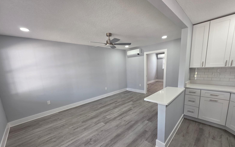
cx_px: 118
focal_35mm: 14
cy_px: 85
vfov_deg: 78.1
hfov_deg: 105.3
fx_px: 90
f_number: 1.9
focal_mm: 2.2
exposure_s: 1/120
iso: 125
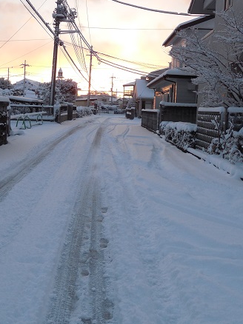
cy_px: 155
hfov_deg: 37.6
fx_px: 356
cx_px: 101
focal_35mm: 38
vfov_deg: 49.0
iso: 125
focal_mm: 4.6
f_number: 3.5
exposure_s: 1/125
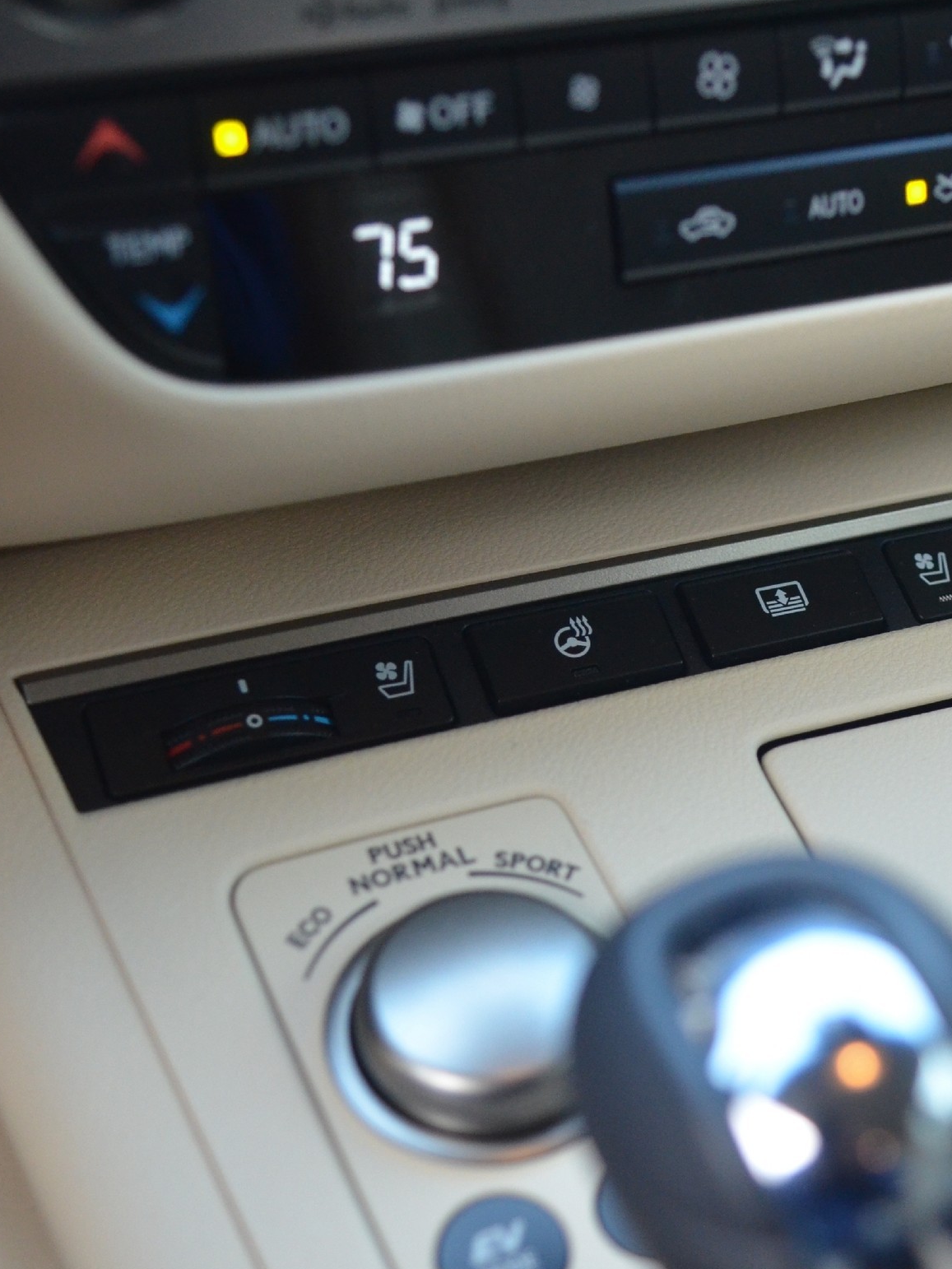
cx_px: 716
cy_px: 639
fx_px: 2566
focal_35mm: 70
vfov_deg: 27.8
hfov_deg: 20.8
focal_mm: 30
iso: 1600
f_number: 2.8
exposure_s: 1/125
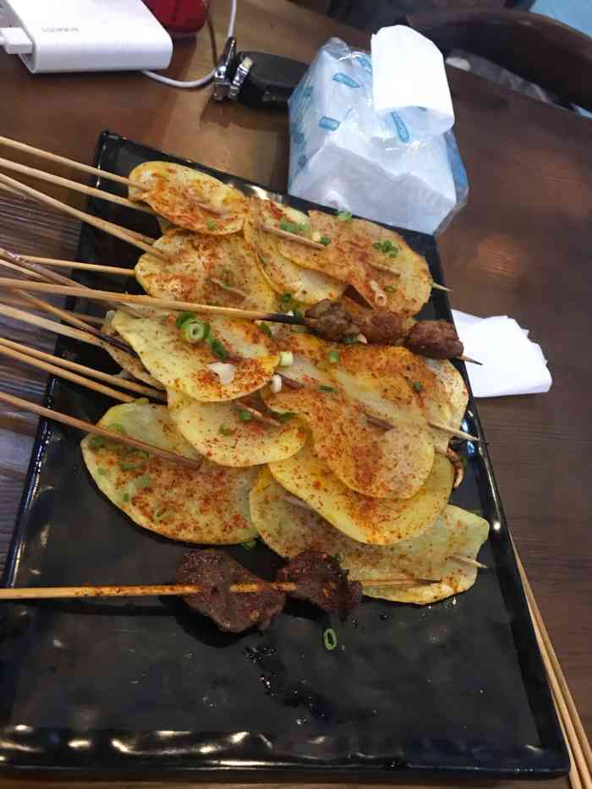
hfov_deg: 49.8
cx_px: 296
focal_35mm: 28
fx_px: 638
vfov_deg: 63.4
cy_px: 394
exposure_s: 1/13
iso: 100
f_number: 1.8
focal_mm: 3.99
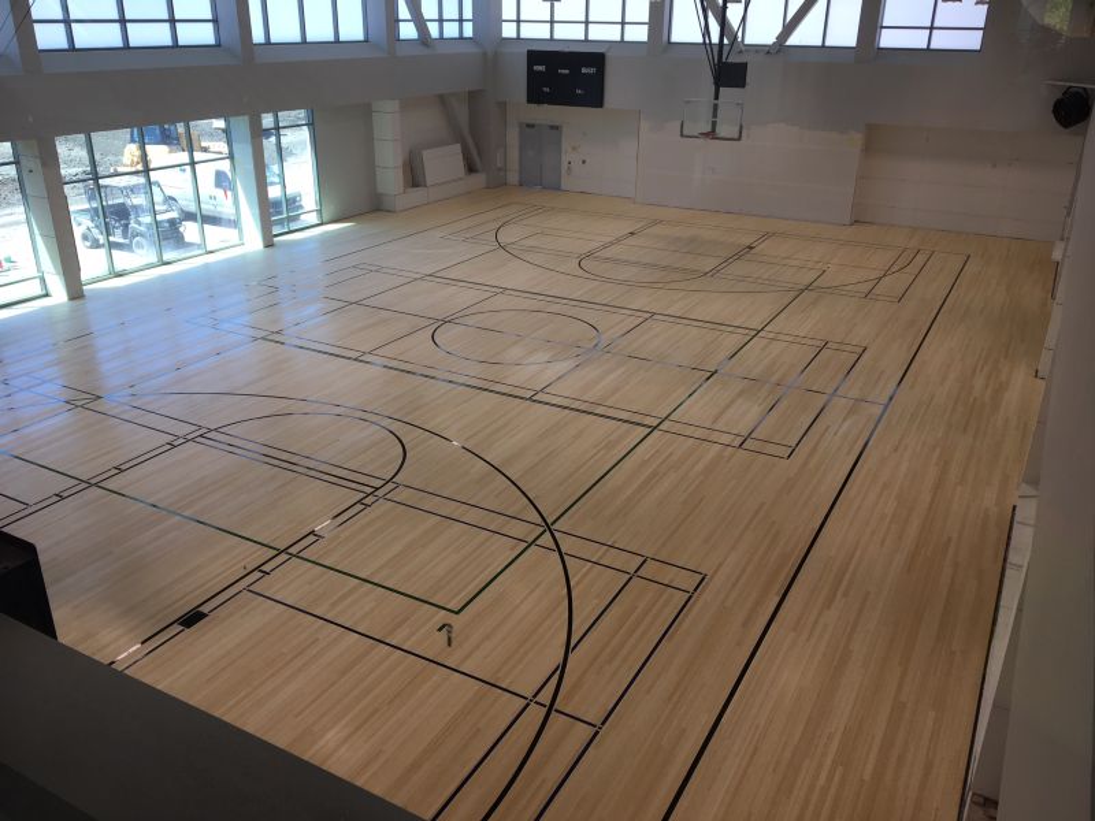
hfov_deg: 61.7
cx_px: 548
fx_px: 917
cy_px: 410
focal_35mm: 29
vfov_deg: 48.2
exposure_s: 1/120
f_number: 2.2
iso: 25
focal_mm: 4.15
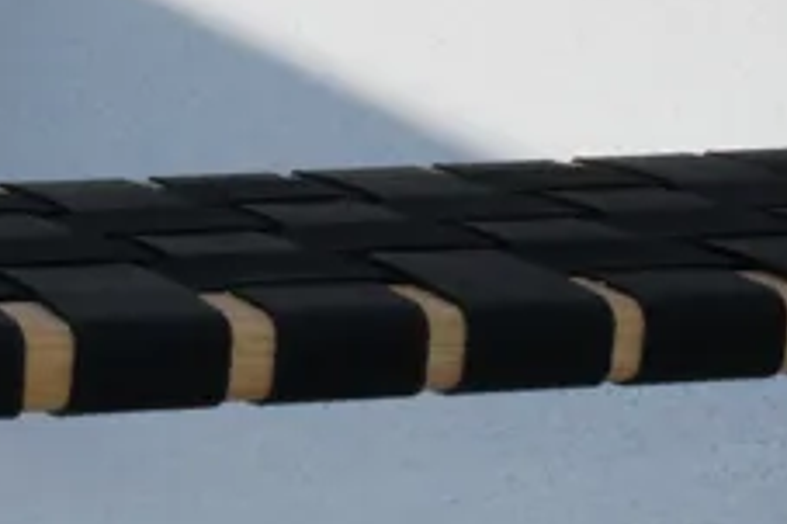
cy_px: 132
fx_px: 3364
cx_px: -69
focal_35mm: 154
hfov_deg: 13.1
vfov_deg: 8.9
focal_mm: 21
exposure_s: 1/160
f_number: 20
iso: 200
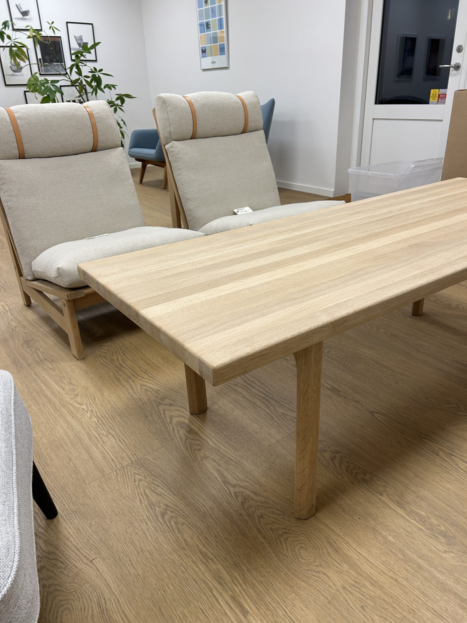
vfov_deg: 67.3
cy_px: 312
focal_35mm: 26
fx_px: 468
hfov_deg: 53.1
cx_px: 234
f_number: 1.5
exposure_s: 1/100
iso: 50
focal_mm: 5.7
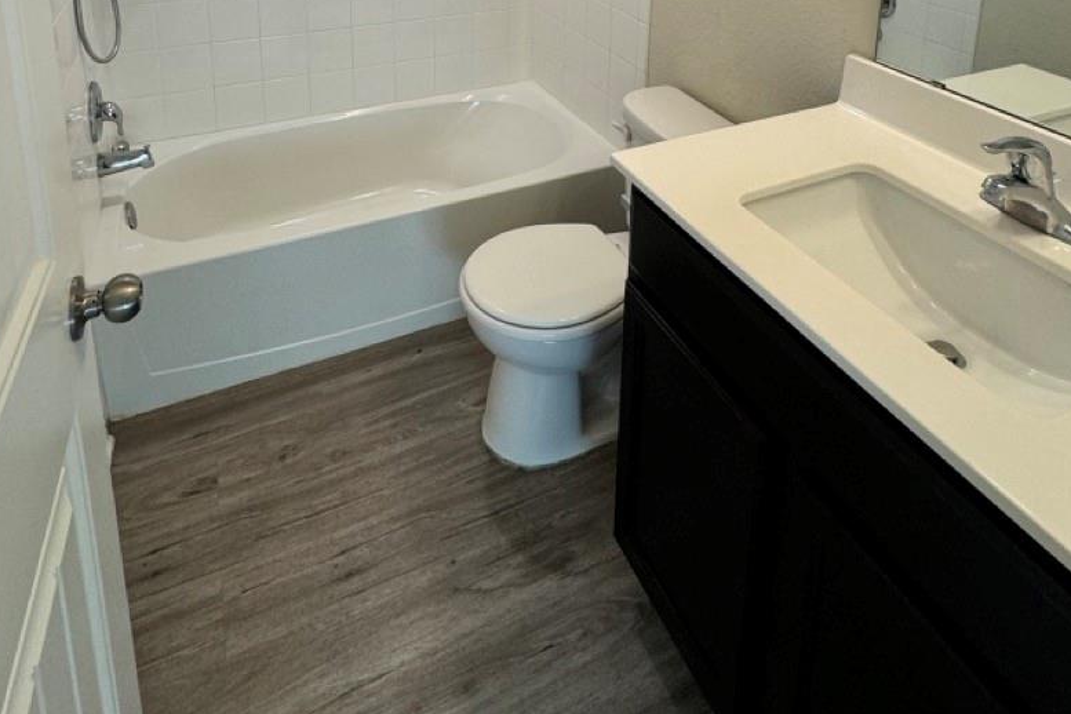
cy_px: -54
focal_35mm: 24
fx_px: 714
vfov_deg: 42.8
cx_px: 513
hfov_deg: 73.7
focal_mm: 2.22
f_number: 2.2
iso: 100
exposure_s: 1/120
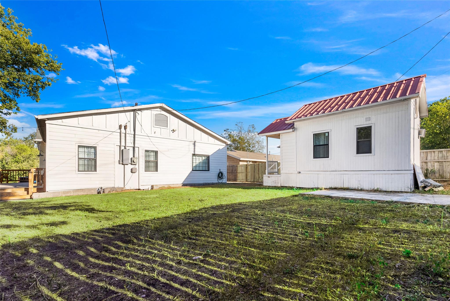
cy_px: 150
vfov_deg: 73.8
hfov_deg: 96.7
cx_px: 225
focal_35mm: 16
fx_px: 200
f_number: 8
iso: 250
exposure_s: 1/60
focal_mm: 16
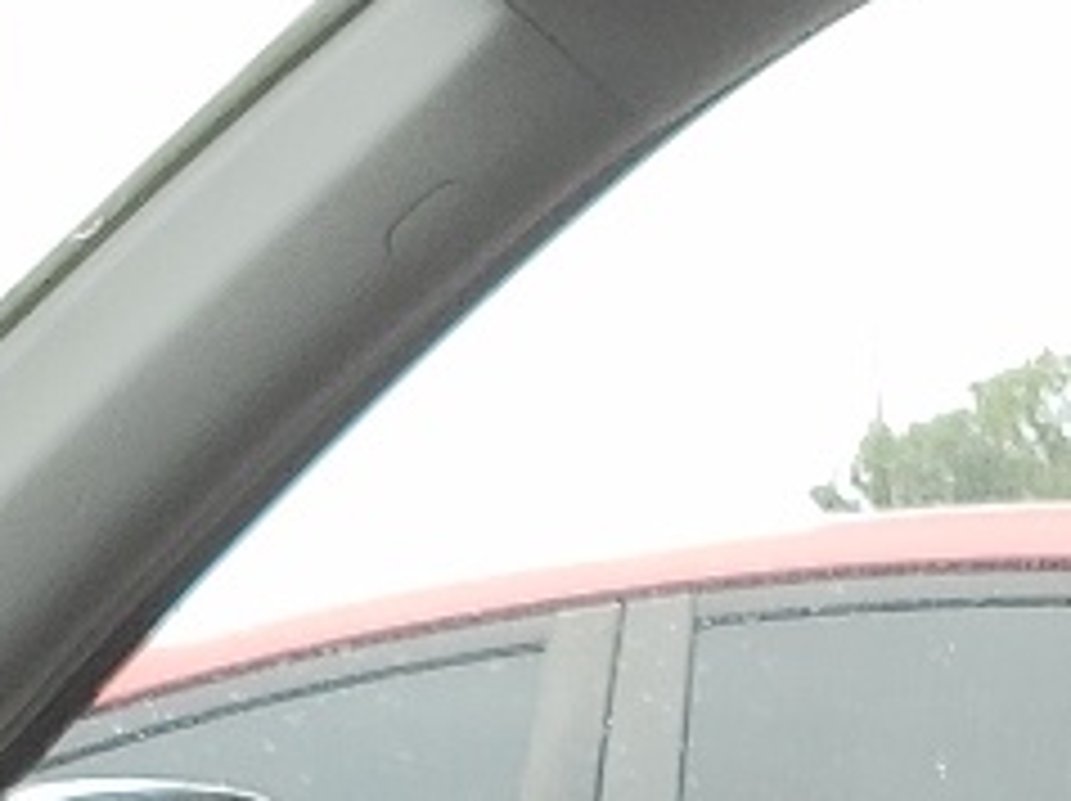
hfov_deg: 11.2
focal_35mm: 175
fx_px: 5409
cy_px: 2214
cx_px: 958
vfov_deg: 7.6
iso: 50
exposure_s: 1/357
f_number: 1.5
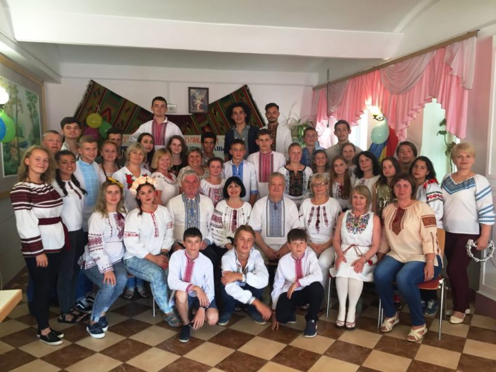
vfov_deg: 48.2
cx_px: 248
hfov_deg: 61.7
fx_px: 416
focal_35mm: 29
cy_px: 186
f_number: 2.2
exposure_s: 1/33
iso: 100
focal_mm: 4.15
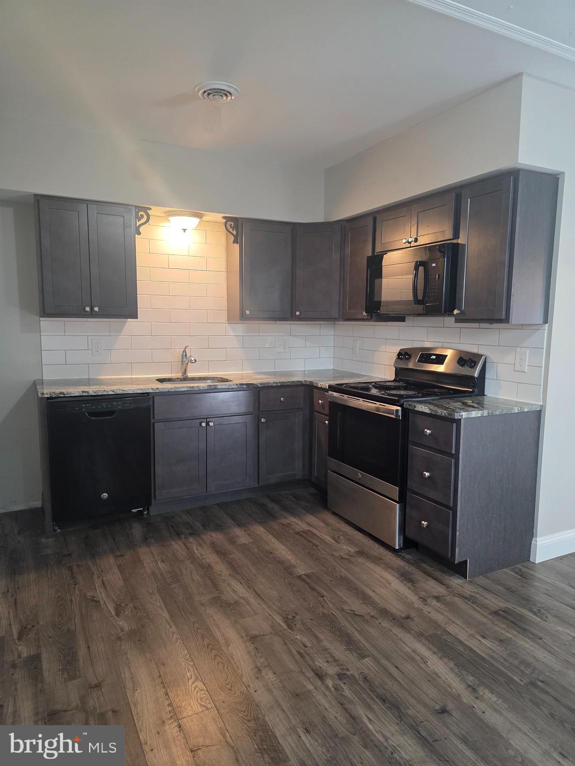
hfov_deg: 58.9
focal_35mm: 23
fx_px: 509
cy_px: 383
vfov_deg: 73.9
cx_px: 288
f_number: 1.7
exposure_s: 1/120
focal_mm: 6.3
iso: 400
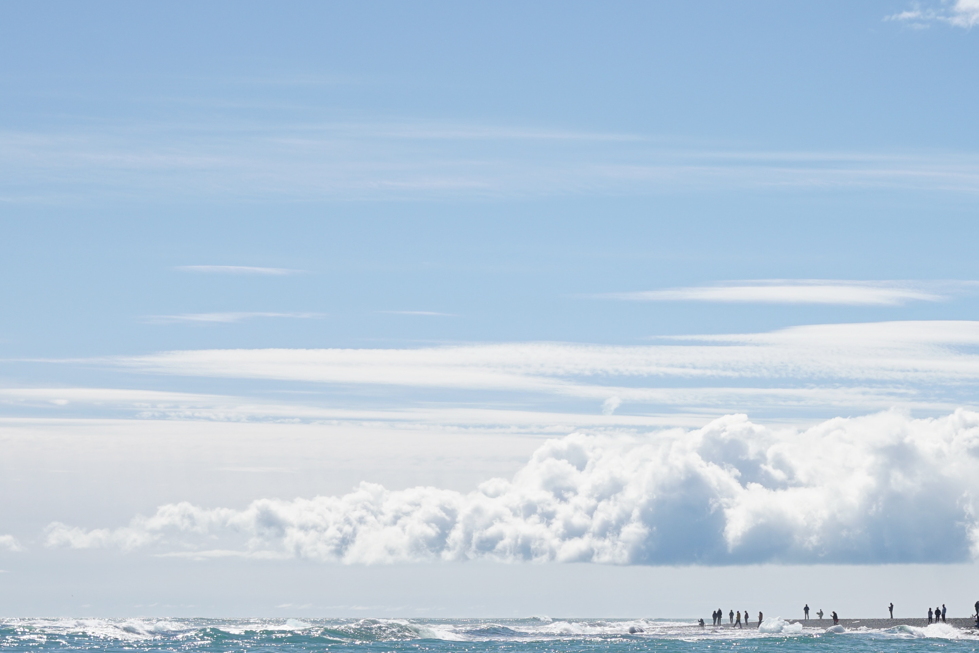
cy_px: 579
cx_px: 807
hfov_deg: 22.5
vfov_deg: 15.2
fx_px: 2421
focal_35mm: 89
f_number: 7.1
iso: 100
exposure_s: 1/640
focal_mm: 35
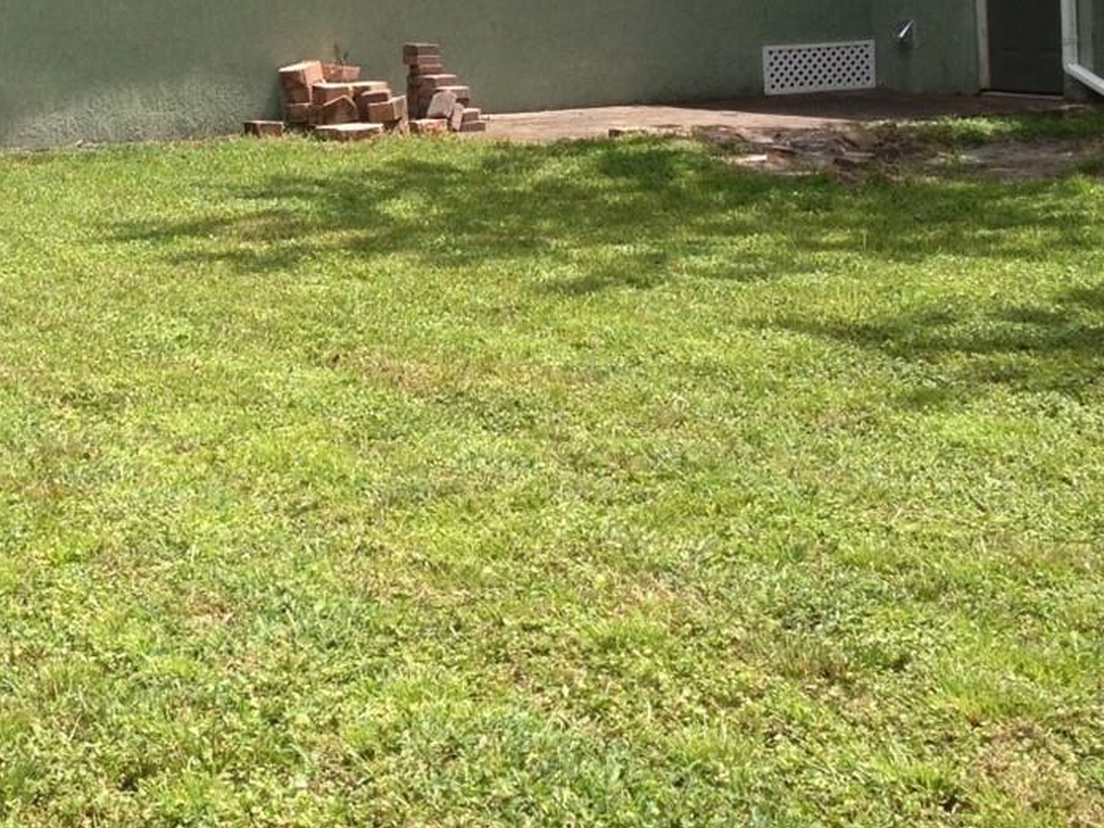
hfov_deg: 25.4
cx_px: 316
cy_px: 35
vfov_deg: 18.9
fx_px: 2423
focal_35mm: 76
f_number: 2.4
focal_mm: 4.13
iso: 50
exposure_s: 1/883
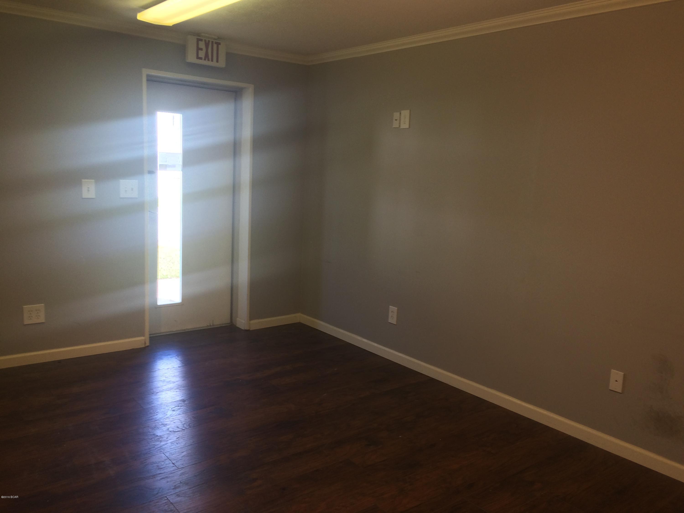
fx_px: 573
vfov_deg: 48.2
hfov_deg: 61.7
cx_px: 342
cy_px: 256
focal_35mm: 29
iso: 50
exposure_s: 1/30
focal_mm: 4.15
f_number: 2.2
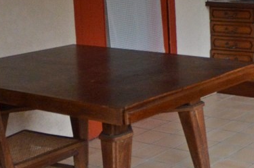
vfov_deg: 18.2
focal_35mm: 72
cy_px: -13
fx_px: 507
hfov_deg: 23.8
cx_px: 352
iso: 1000
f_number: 3.5
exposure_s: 1/60
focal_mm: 10
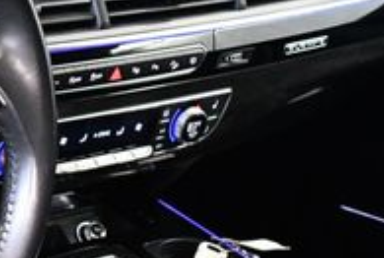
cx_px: -138
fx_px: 1262
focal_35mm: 118
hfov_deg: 16.2
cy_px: 91
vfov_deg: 11.7
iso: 3200
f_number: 3.5
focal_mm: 18
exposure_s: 1/80
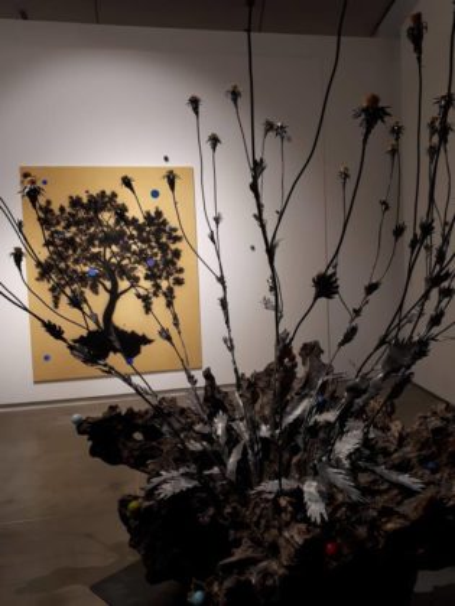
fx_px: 473
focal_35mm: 27
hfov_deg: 51.4
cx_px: 228
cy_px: 303
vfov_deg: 65.3
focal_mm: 3.6
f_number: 1.9
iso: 40
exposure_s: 1/33
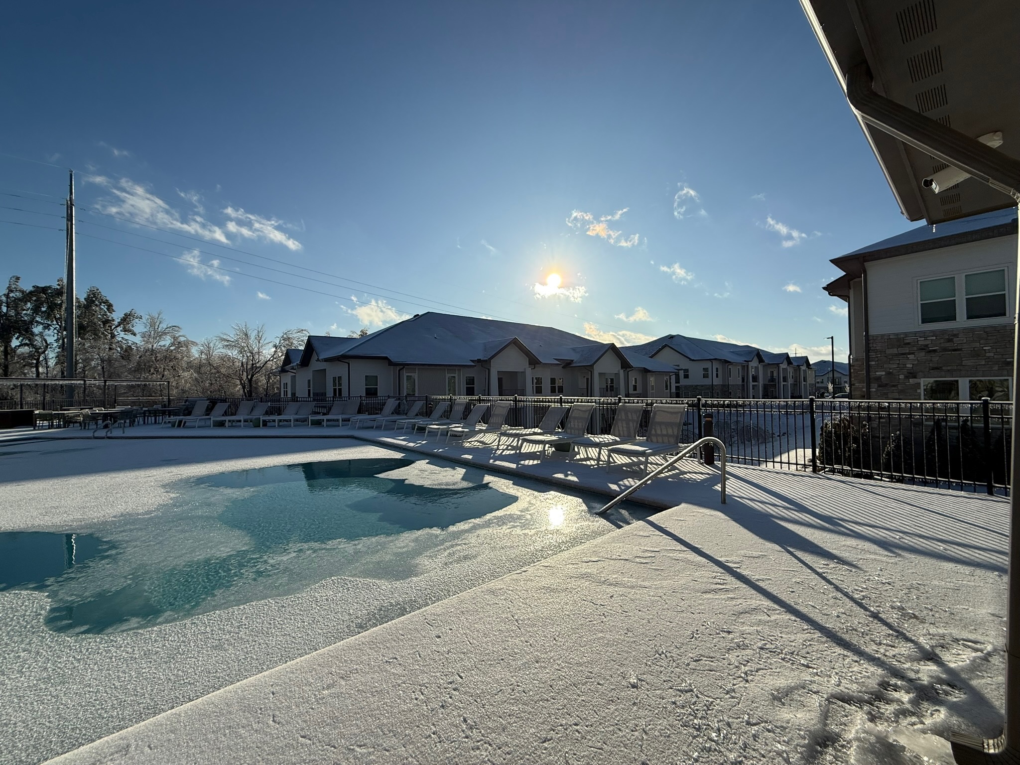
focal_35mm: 14
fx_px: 413
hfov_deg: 102.1
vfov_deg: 85.7
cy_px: 382
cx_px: 510
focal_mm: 2.22
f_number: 2.2
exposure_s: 1/6173
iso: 40
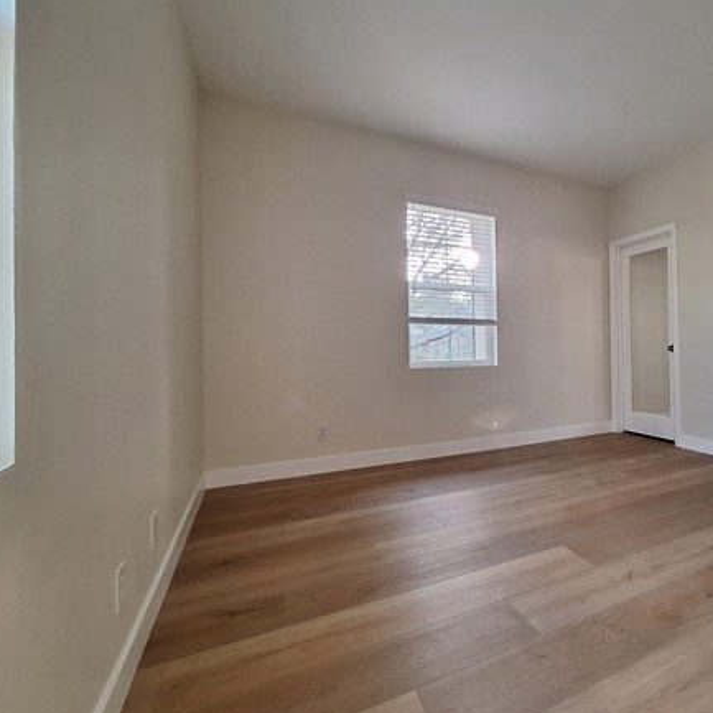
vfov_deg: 83.9
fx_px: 396
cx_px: 489
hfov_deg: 80.5
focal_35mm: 17
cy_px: 339
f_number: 2.2
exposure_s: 1/30
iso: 160
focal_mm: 1.74
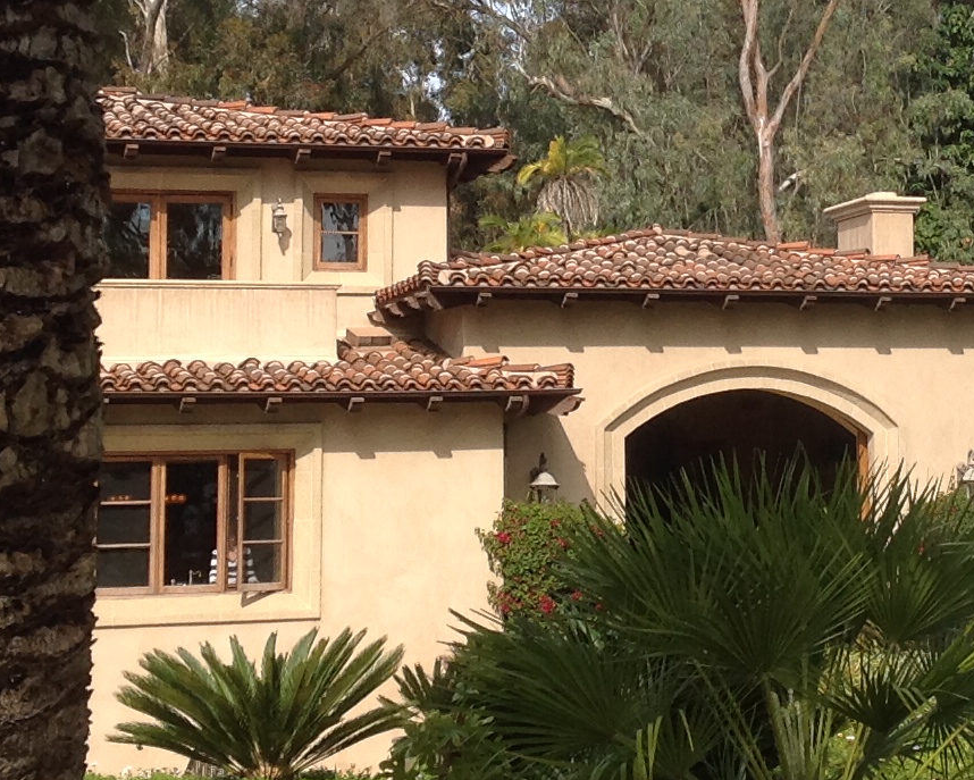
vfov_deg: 14.9
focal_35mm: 103
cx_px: 815
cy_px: 154
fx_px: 2970
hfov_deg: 18.4
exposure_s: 1/975
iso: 50
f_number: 2.4
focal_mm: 4.28
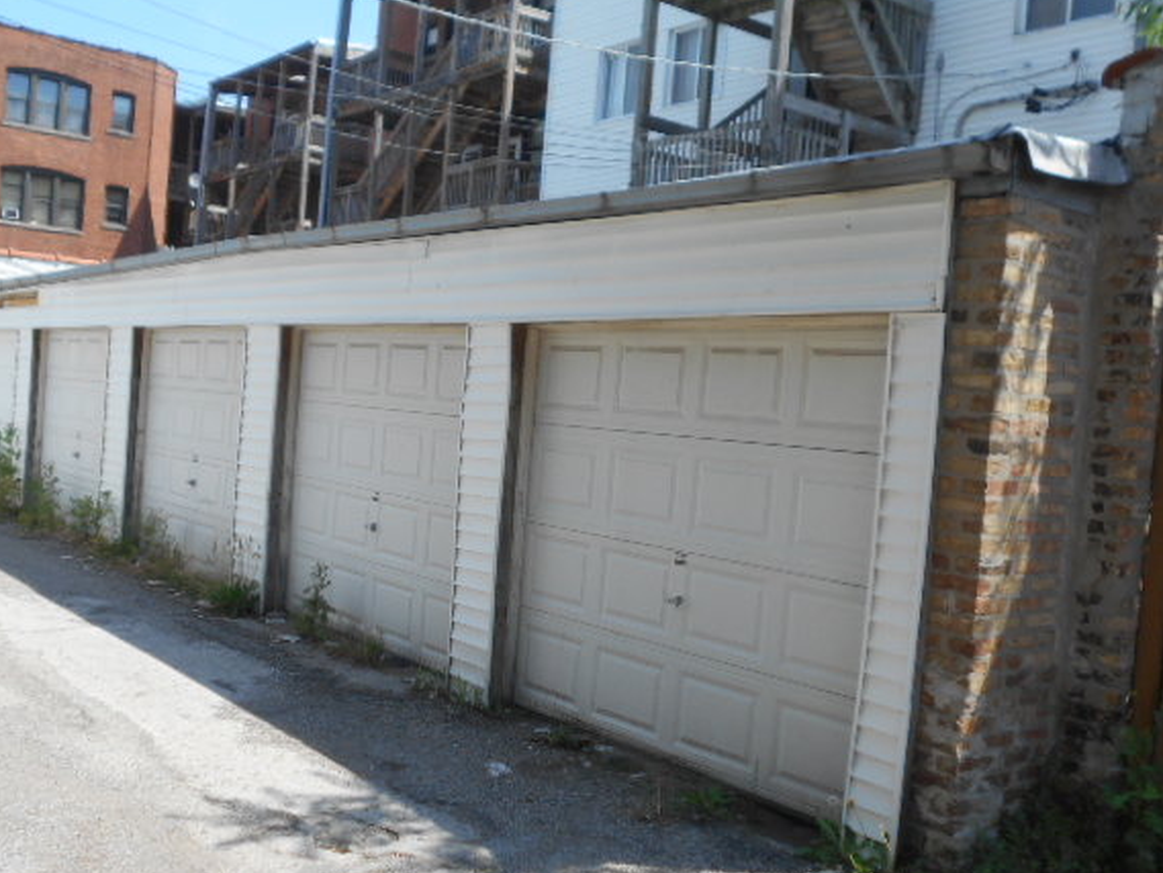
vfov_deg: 39.6
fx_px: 1210
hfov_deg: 51.2
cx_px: 515
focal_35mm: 36
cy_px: 476
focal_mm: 5.8
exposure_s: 1/640
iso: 80
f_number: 3.6
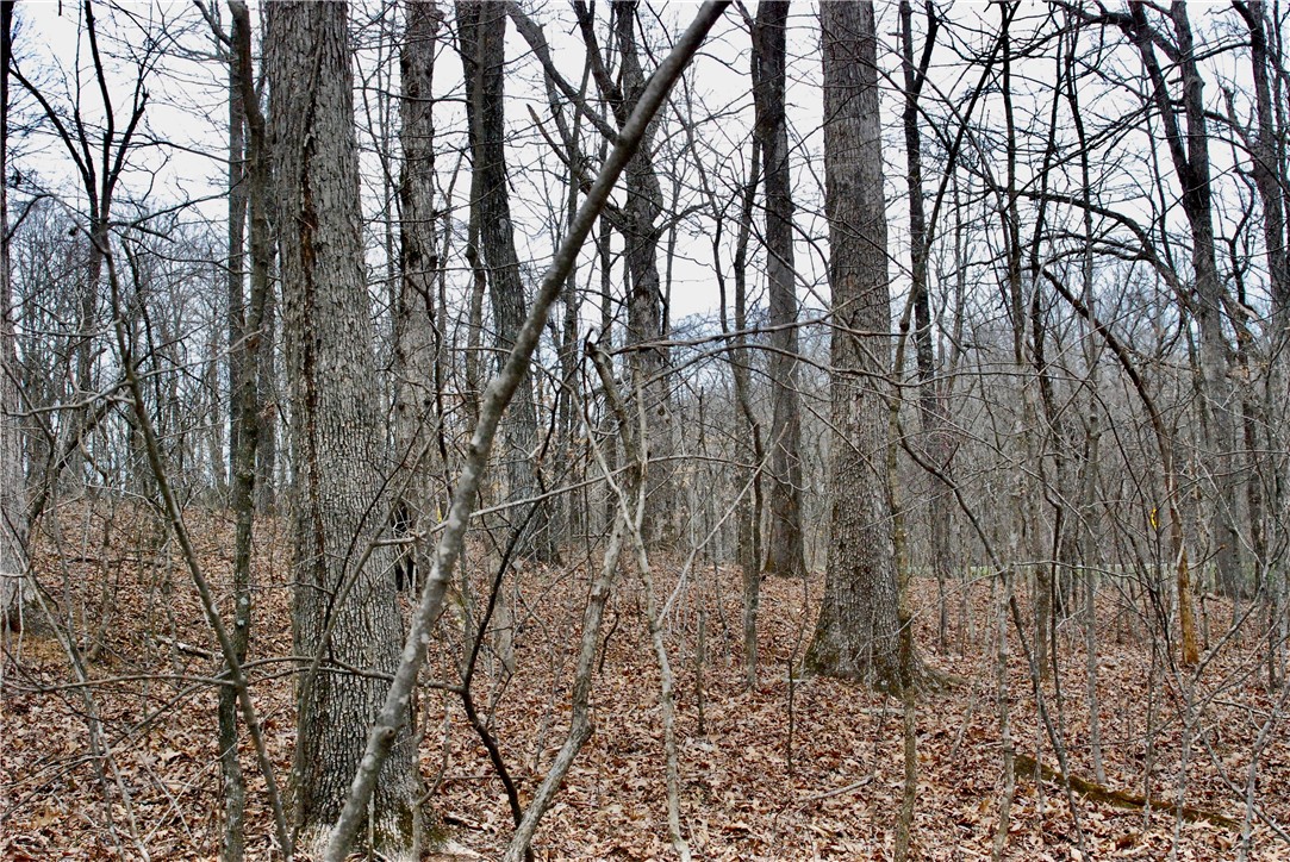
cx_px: 645
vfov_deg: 32.0
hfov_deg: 46.4
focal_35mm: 42
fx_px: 1506
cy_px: 431
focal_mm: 28
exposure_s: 1/500
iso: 2000
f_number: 11
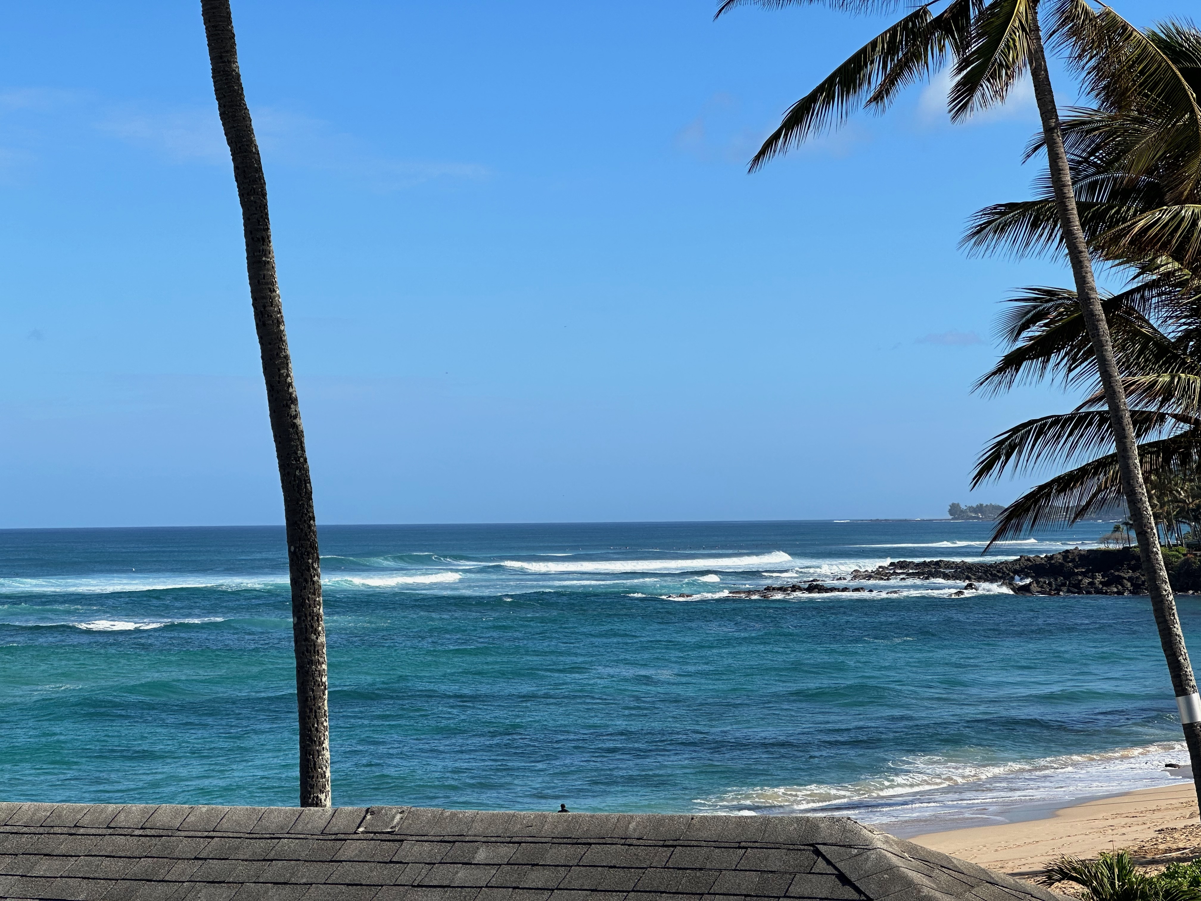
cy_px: 450
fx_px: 2672
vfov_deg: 19.1
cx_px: 600
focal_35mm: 77
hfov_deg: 25.3
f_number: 2.8
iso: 32
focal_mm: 9
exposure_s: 1/867
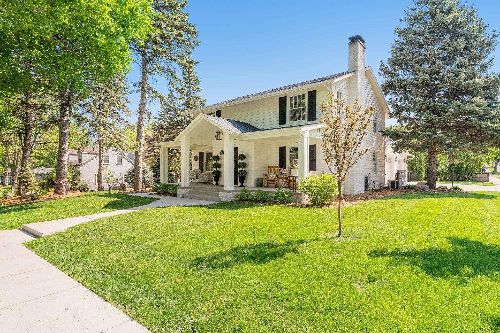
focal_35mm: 19
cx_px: 263
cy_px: 176
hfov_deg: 87.0
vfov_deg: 64.6
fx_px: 263
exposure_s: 1/1000
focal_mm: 17.9
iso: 400
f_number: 8
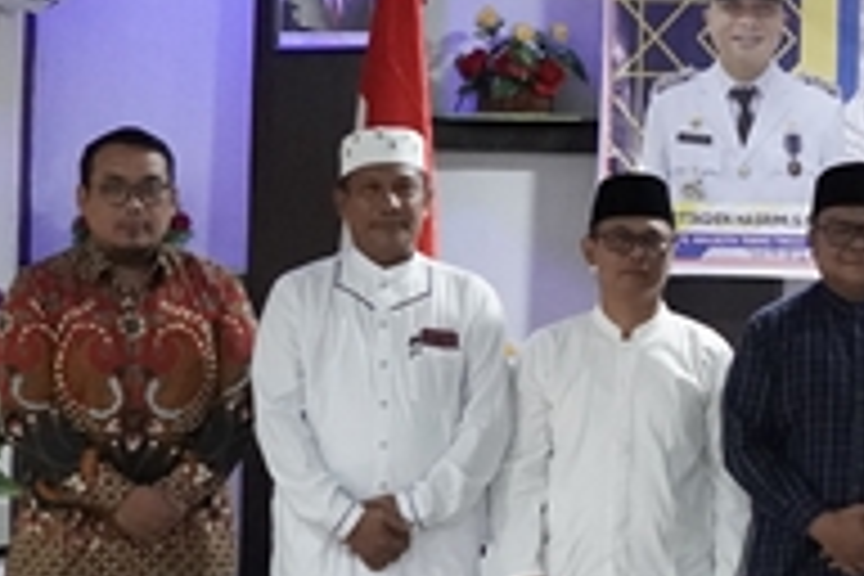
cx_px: 1296
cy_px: 263
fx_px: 3120
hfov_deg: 14.7
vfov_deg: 10.5
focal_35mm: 130
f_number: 4
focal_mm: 26
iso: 5000
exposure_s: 1/100
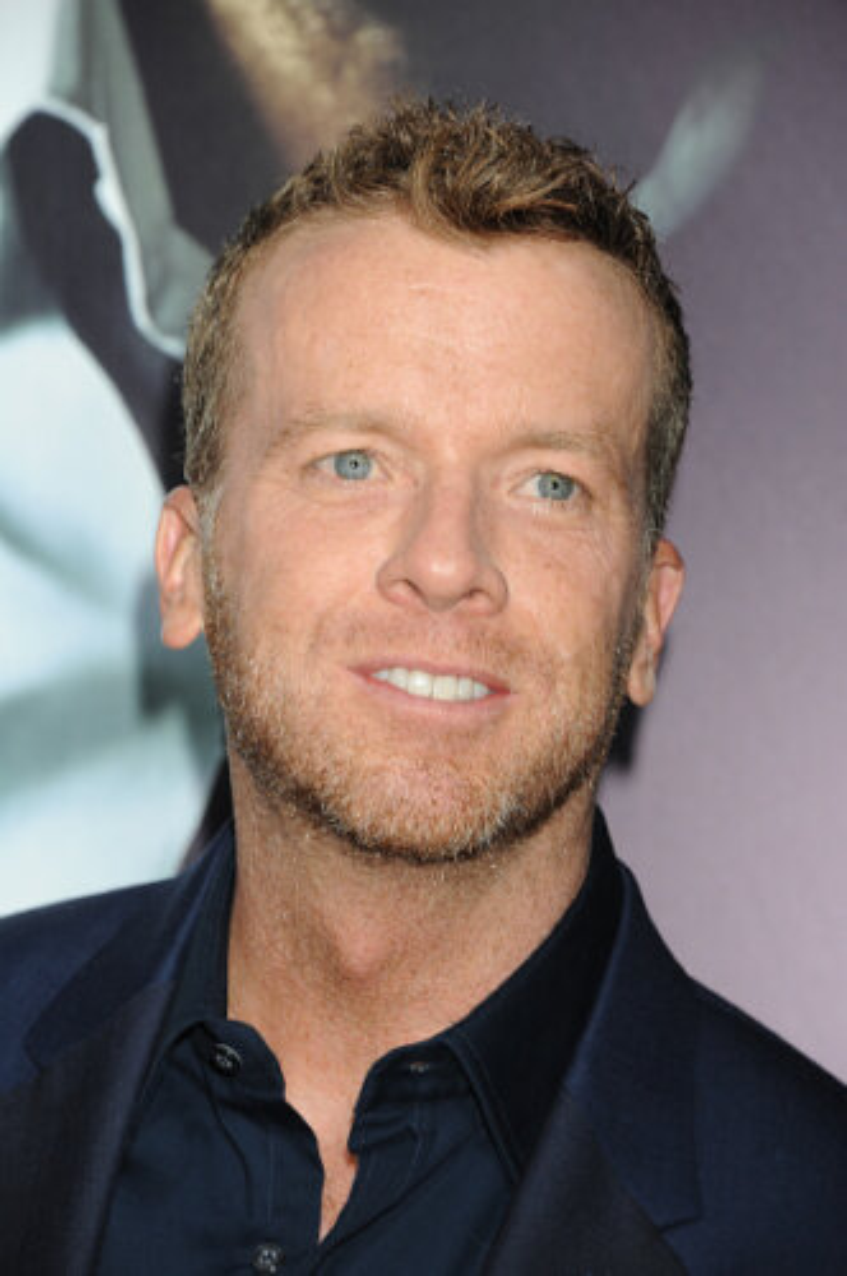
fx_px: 6724
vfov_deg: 10.8
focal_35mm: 190
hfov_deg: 7.2
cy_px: 638
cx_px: 424
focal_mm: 190
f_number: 7.1
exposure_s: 1/320
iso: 640
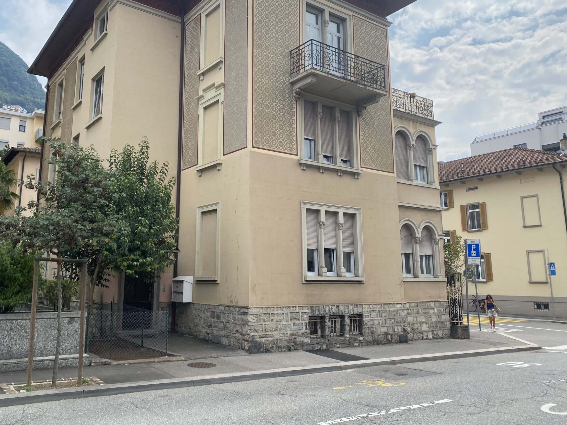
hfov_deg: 59.8
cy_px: 185
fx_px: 491
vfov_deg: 46.7
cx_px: 251
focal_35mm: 30
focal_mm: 4.25
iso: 32
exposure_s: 1/2268
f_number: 1.8
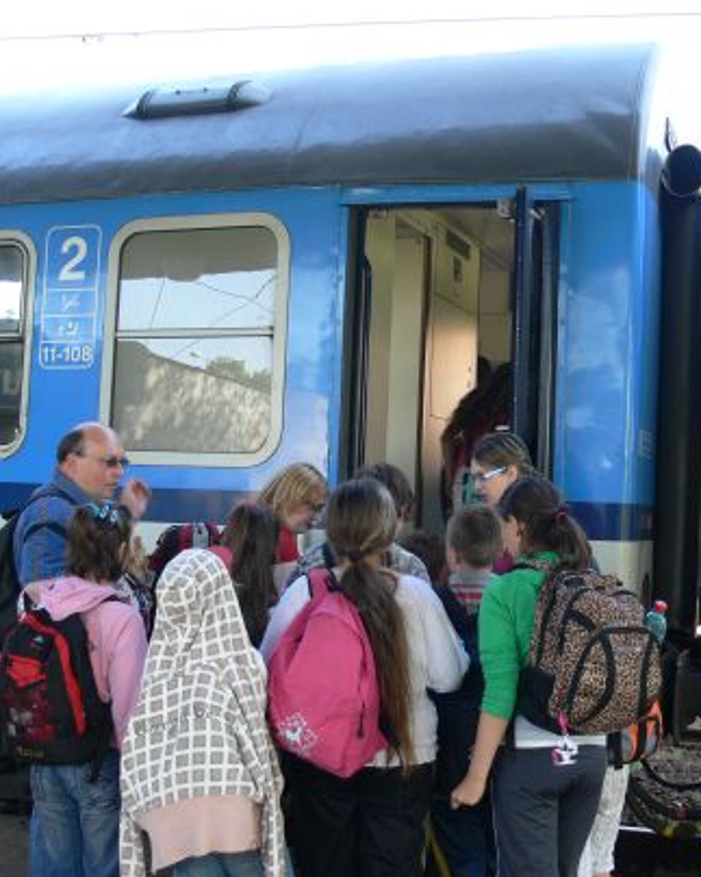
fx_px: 1193
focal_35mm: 46
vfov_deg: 40.3
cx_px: 482
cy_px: 438
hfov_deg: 32.4
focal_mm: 7.4
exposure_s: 1/60
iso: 100
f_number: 3.2
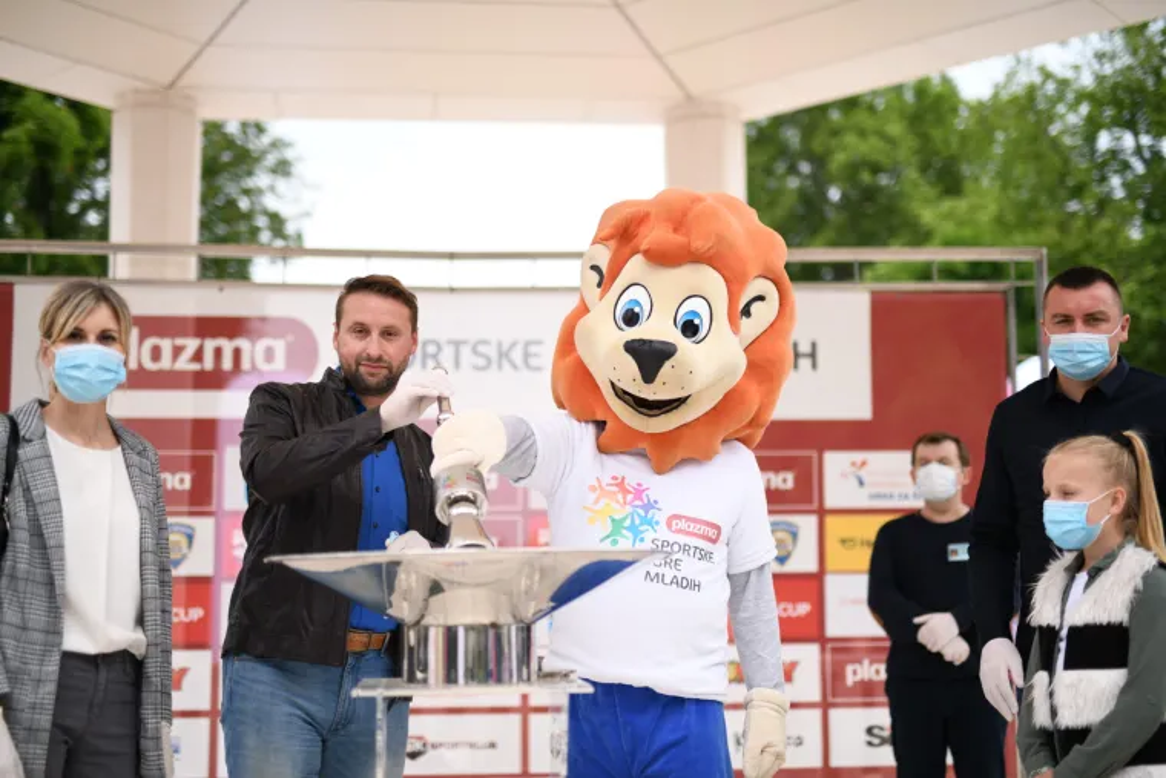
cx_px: 583
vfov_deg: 27.0
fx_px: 1620
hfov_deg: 39.6
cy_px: 389
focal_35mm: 50
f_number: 1.4
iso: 125
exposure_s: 1/2500
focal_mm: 50
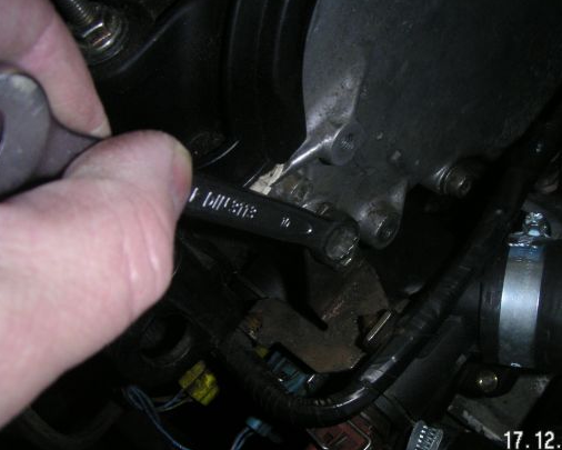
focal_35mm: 44
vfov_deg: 34.1
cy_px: 239
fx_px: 732
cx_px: 329
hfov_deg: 41.9
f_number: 6.7
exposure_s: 1/45
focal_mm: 6
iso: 160
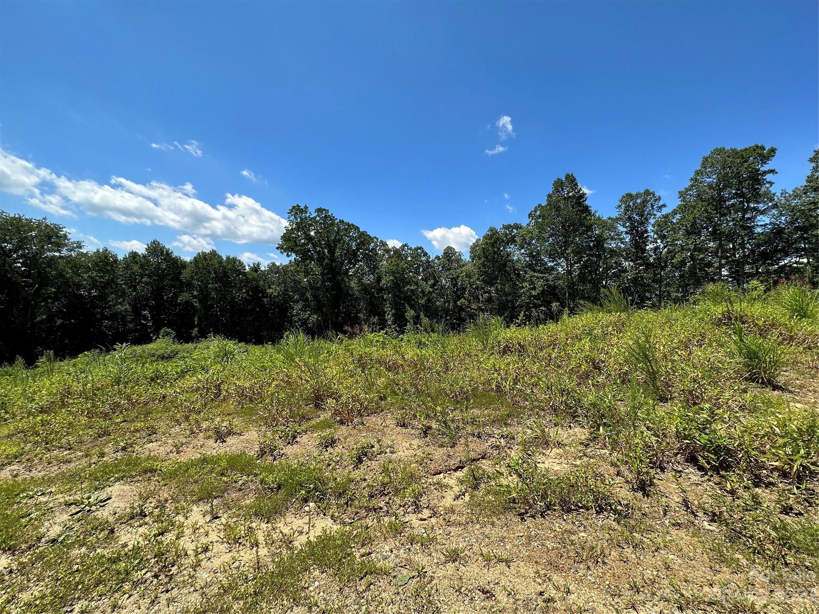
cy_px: 307
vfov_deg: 85.7
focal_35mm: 14
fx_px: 331
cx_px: 410
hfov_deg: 102.1
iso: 40
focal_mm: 2.22
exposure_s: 1/1383
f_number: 2.2
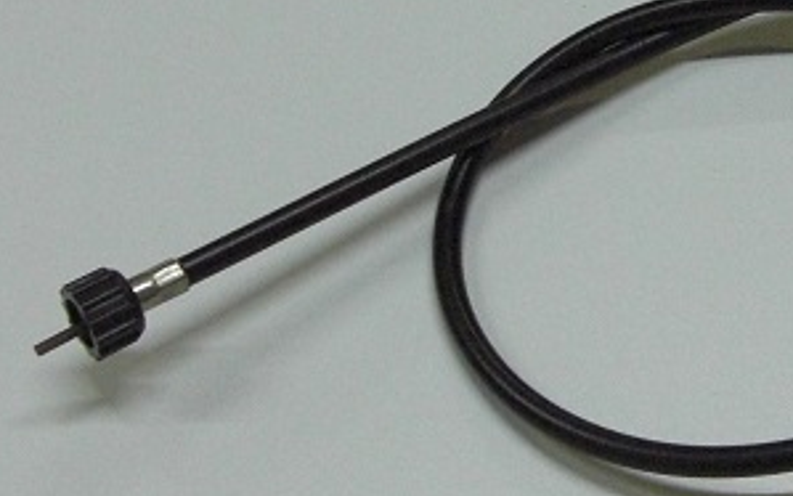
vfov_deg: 11.9
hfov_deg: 18.5
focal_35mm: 110
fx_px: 2378
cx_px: 756
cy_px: 146
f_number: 2.7
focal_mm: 6.2
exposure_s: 1/100
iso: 400
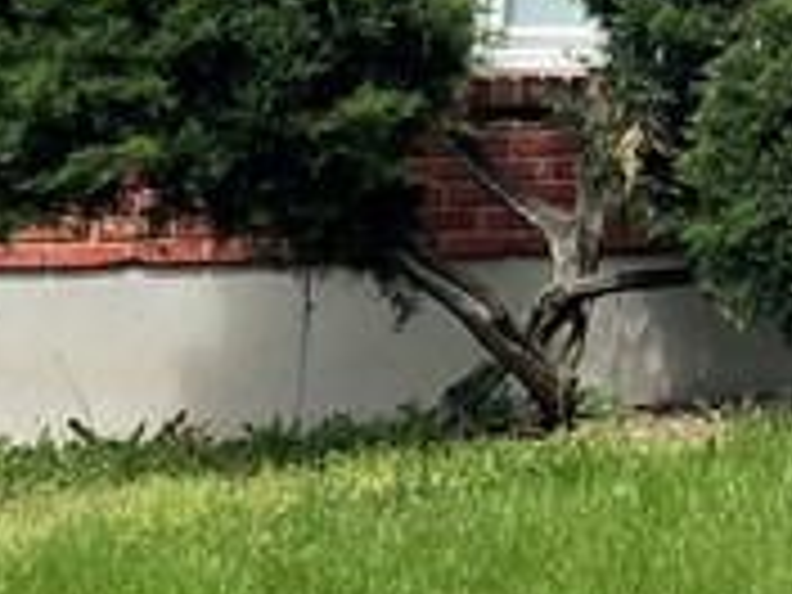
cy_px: -495
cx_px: 1476
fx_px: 3455
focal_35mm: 151
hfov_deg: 11.9
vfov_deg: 9.3
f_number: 1.6
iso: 32
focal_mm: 4.2
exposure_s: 1/2817
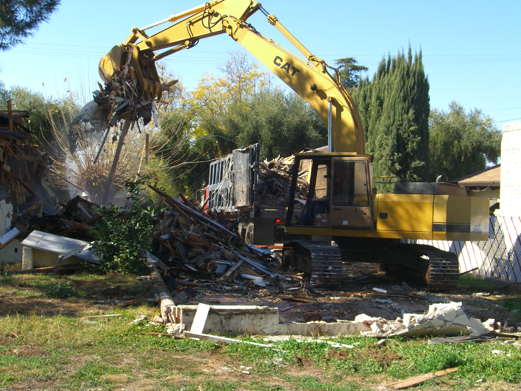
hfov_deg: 33.8
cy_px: 196
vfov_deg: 25.7
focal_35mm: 57
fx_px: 858
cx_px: 260
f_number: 5
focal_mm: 11.8
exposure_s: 1/250
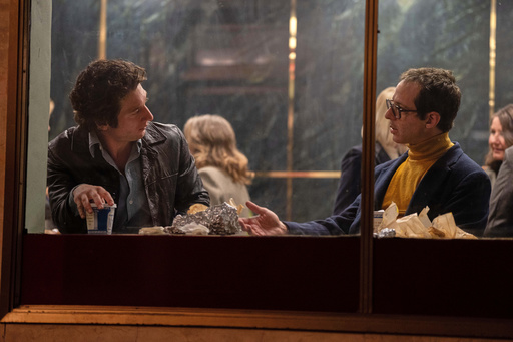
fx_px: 1353
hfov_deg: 21.5
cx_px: 256
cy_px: 171
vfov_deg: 14.4
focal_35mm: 95
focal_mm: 95
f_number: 2.8
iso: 3200
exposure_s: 1/200
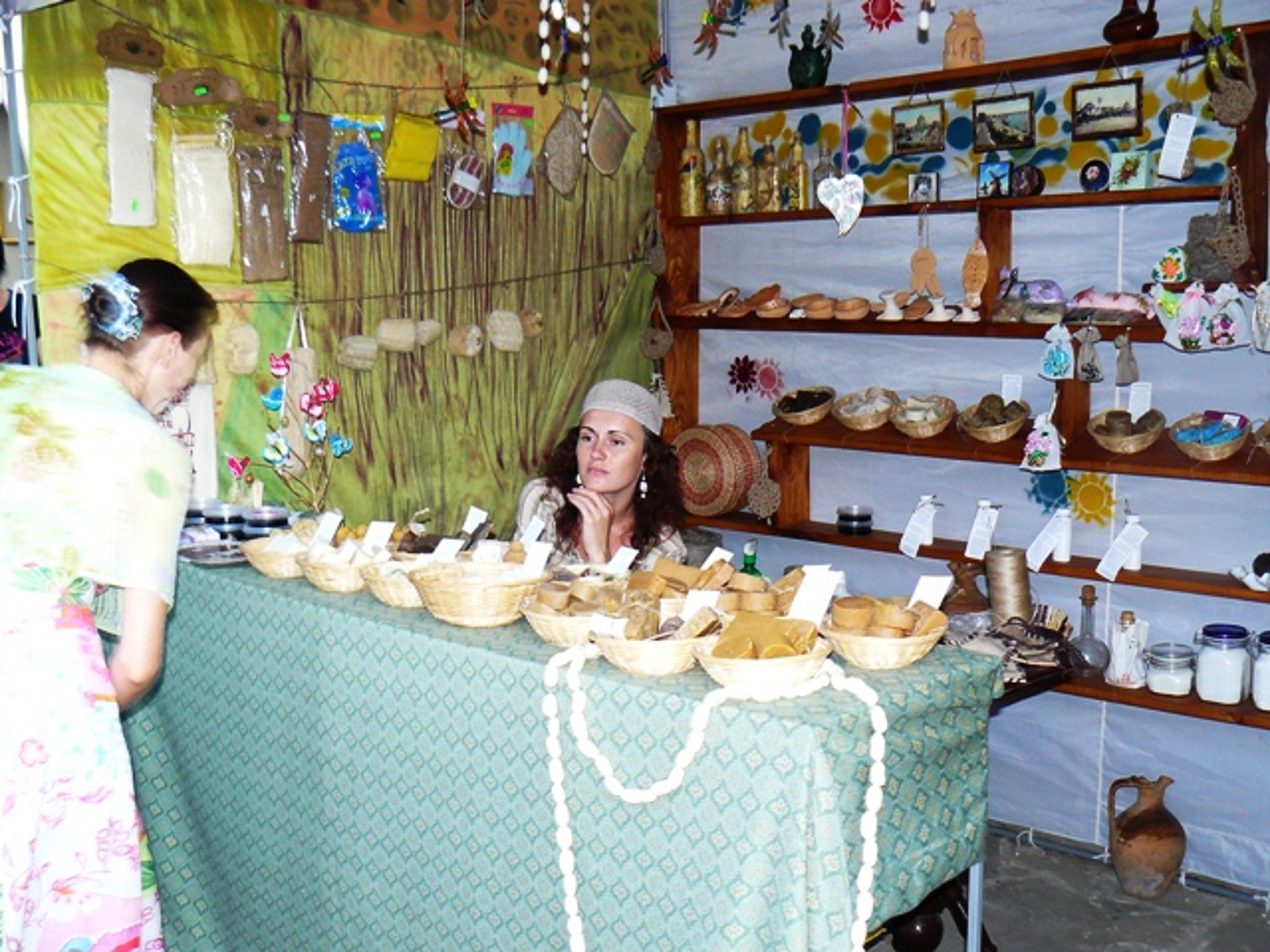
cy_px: 476
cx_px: 635
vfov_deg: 39.7
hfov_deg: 51.4
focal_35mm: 36
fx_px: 1321
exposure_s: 1/30
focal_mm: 6
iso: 200
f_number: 2.8
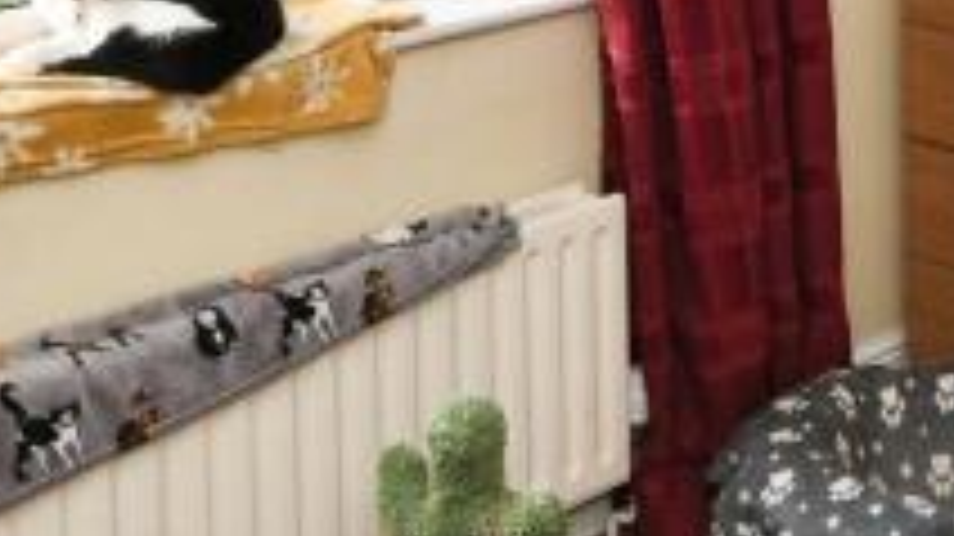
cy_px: -214
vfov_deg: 15.0
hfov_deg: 25.6
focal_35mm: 76
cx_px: 1080
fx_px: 1922
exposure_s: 1/60
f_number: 7.1
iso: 800
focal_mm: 10
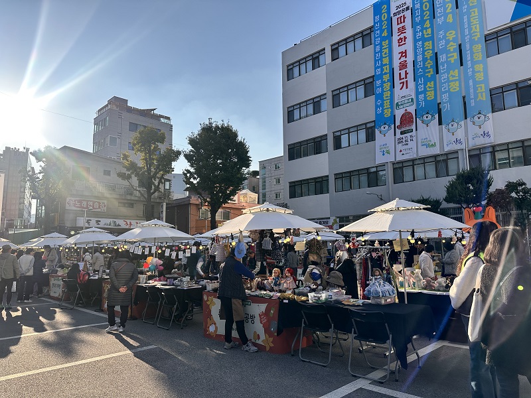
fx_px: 368
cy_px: 199
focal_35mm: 24
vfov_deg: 56.8
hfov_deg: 71.6
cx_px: 266
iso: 80
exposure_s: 1/3861
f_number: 1.78
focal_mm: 6.86
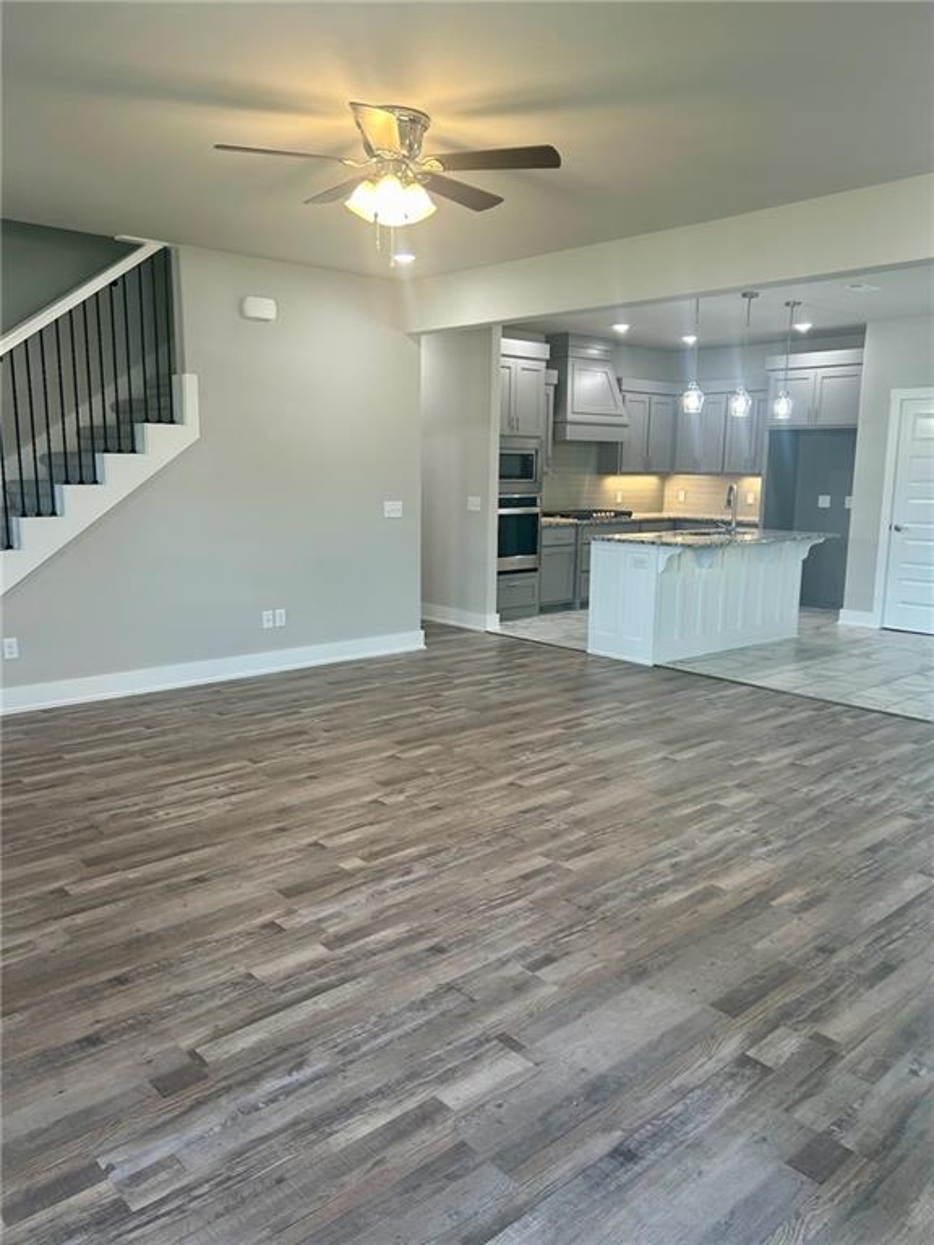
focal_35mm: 26
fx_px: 935
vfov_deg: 67.3
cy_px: 622
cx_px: 467
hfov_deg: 53.1
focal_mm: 5.7
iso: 100
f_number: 1.5
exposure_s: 1/120
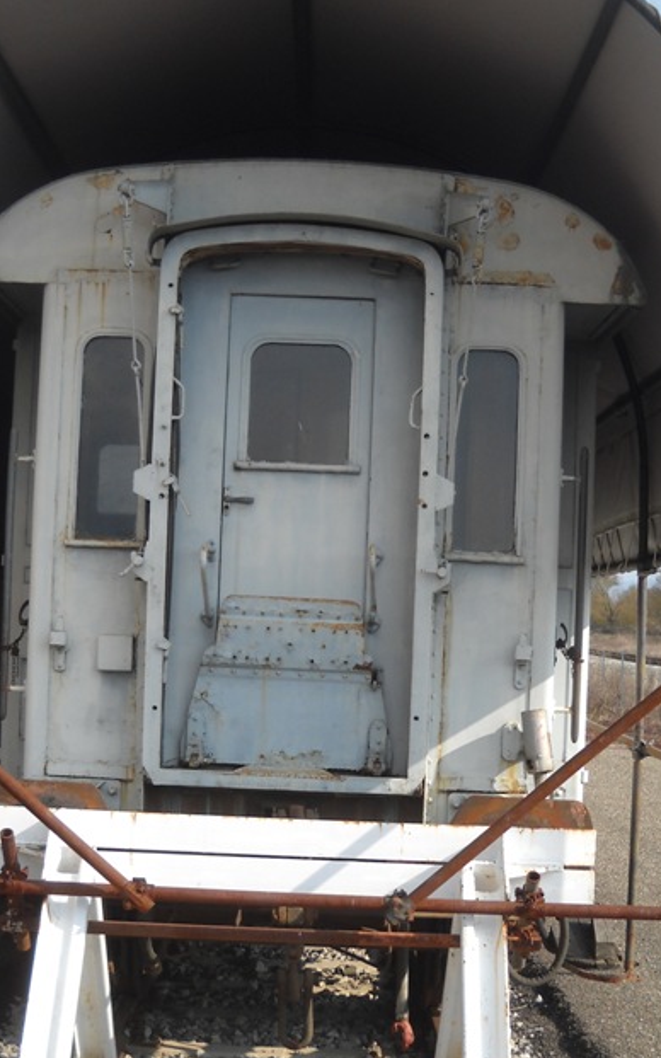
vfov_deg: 36.2
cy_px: 624
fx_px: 1614
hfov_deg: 23.1
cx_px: 319
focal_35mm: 56
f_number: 5.5
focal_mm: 6.72
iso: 64
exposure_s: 1/192
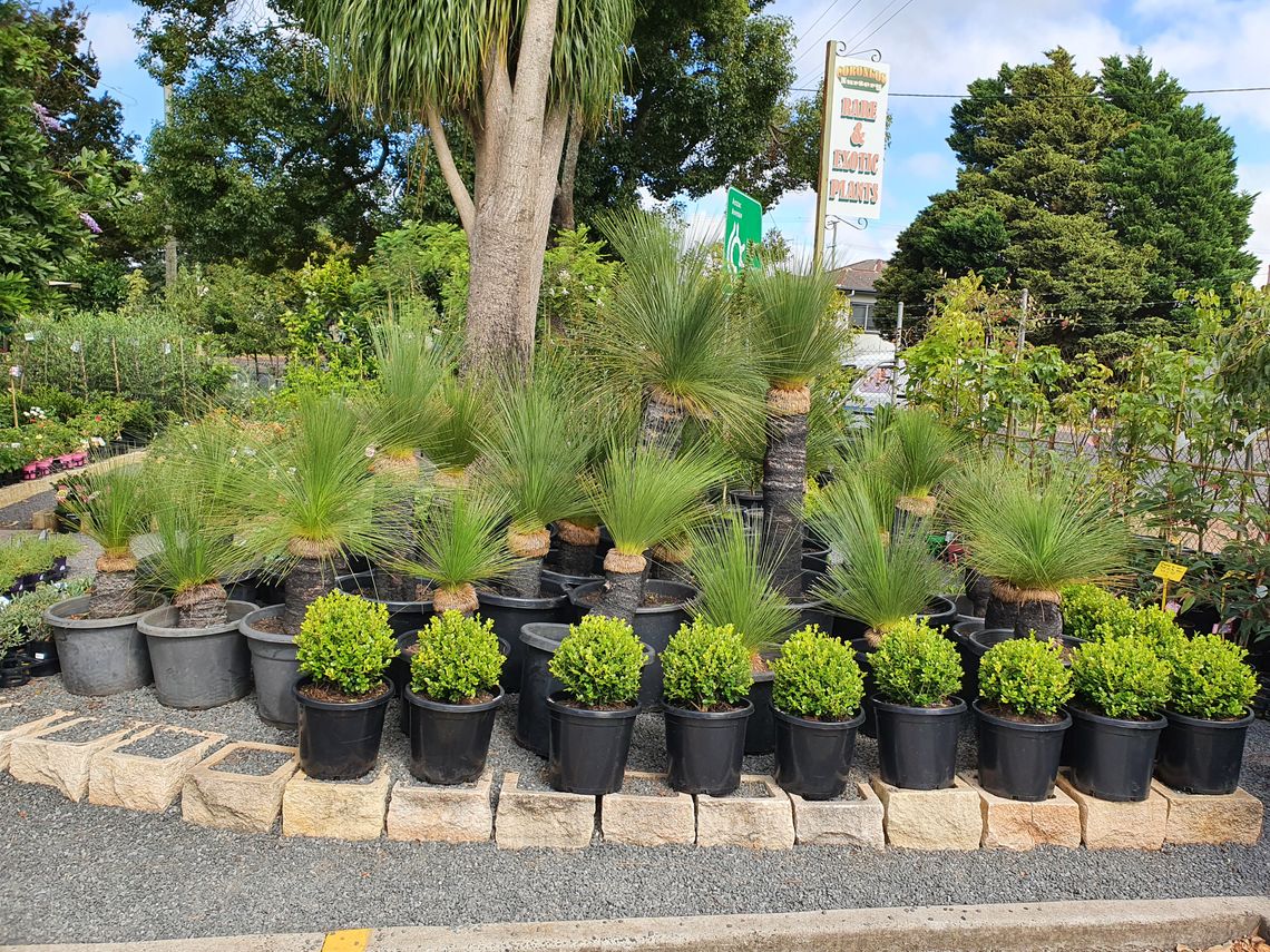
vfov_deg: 53.1
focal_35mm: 26
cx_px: 635
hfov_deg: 67.3
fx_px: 954
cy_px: 476
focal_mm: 4.32
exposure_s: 1/766
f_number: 2.4
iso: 50
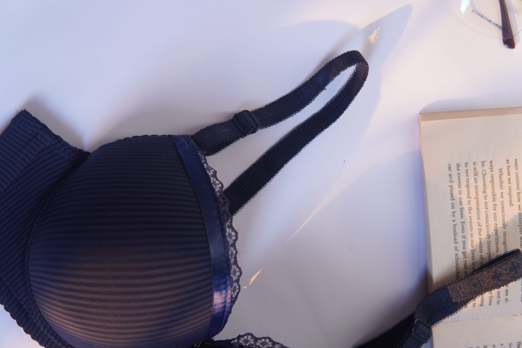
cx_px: 261
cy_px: 174
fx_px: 652
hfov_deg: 43.6
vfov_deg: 29.9
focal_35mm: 45
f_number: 2.8
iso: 250
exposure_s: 1/160
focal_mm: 30
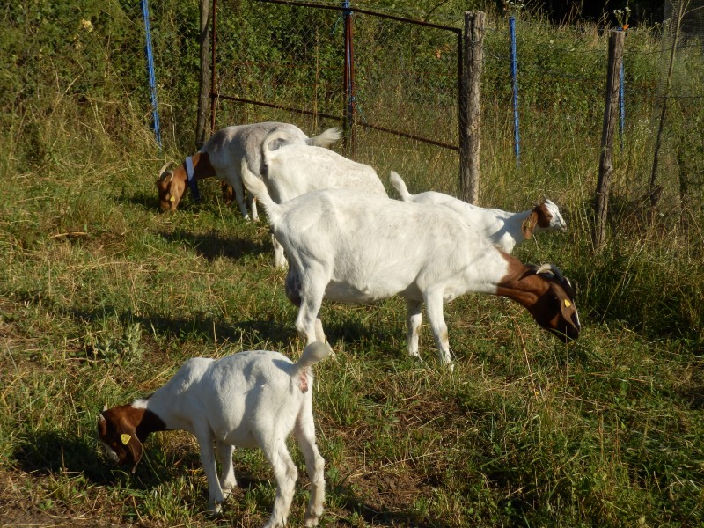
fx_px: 1790
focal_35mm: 88
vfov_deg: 16.8
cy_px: 264
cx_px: 352
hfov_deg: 22.3
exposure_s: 1/500
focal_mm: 15.5
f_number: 5.1
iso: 80
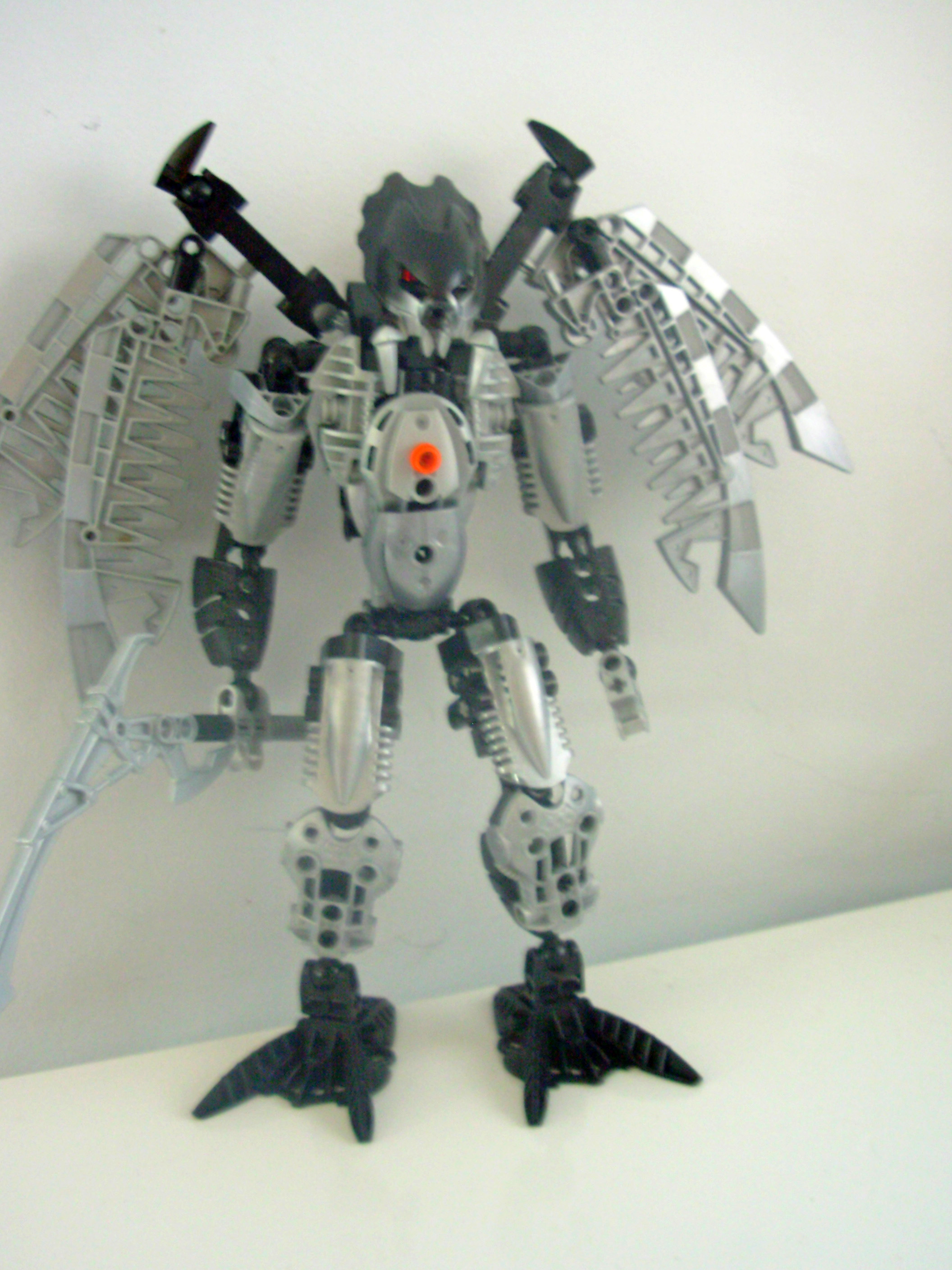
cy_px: 635
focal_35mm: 45
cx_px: 476
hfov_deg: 32.2
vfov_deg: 42.1
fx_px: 1650
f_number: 3.1
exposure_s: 1/9.5
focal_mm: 7.5
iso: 159
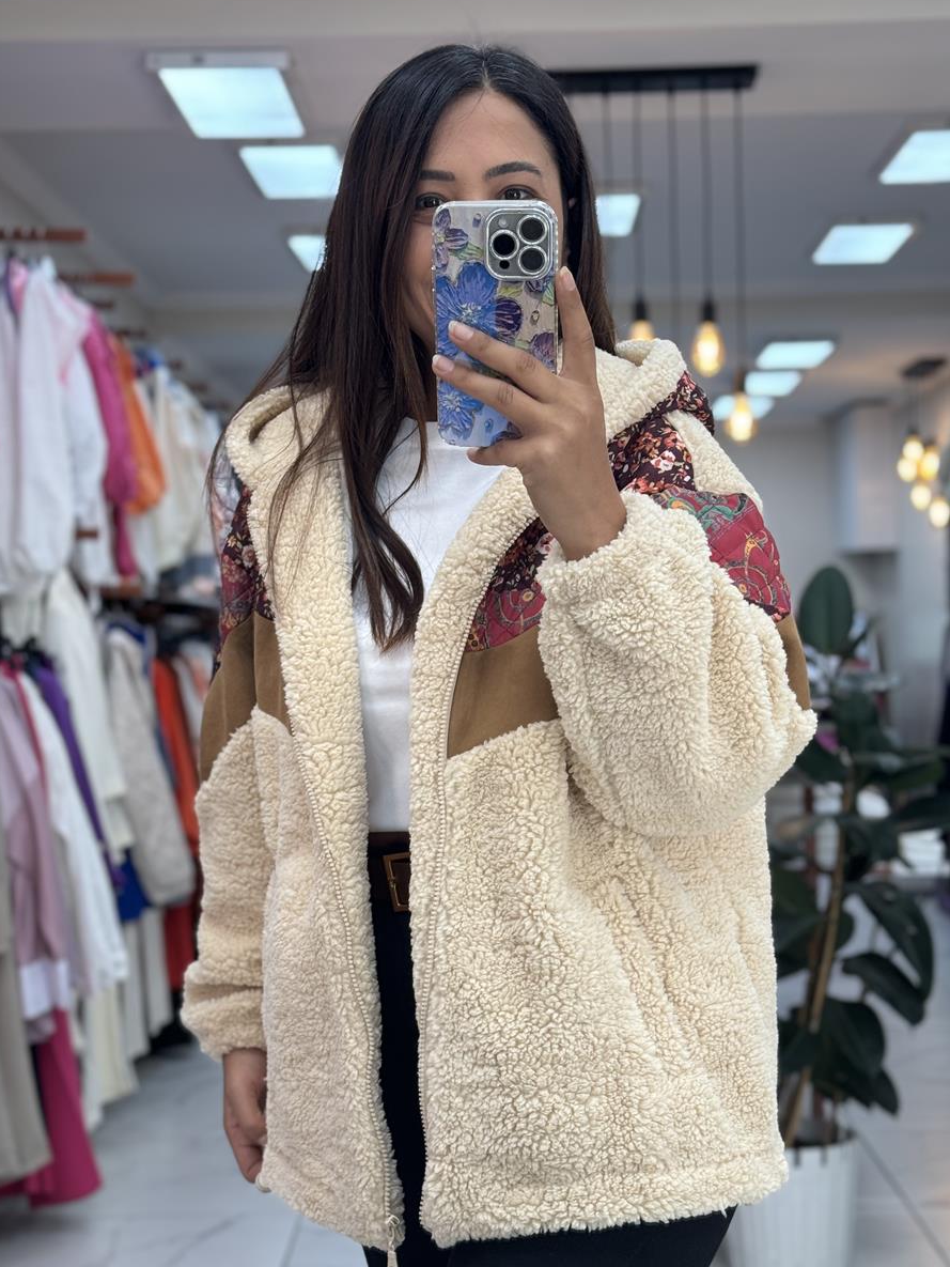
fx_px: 1976
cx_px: 494
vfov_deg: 35.5
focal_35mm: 54
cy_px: 679
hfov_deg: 27.0
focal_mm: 6.76
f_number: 1.78
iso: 80
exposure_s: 1/100
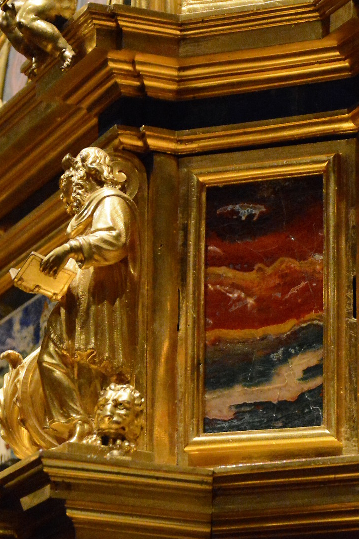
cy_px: 380
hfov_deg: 7.0
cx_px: 256
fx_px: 2917
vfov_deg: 10.5
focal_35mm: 195
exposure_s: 1/100
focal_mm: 58
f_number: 5
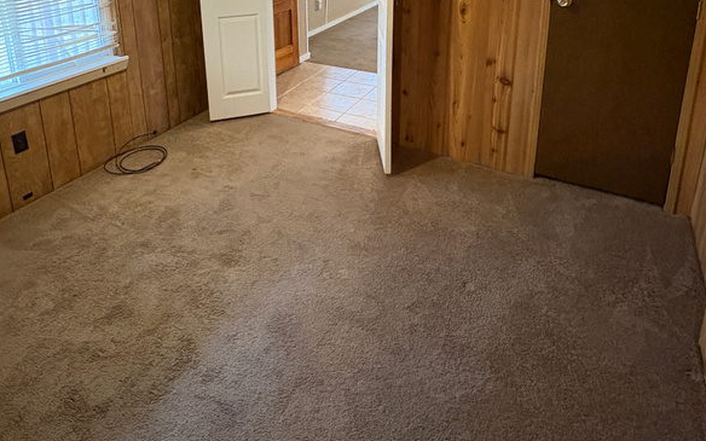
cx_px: 307
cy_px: 27
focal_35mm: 26
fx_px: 500
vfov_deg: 42.7
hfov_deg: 70.1
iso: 800
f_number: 2.2
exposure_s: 1/60
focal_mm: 2.22
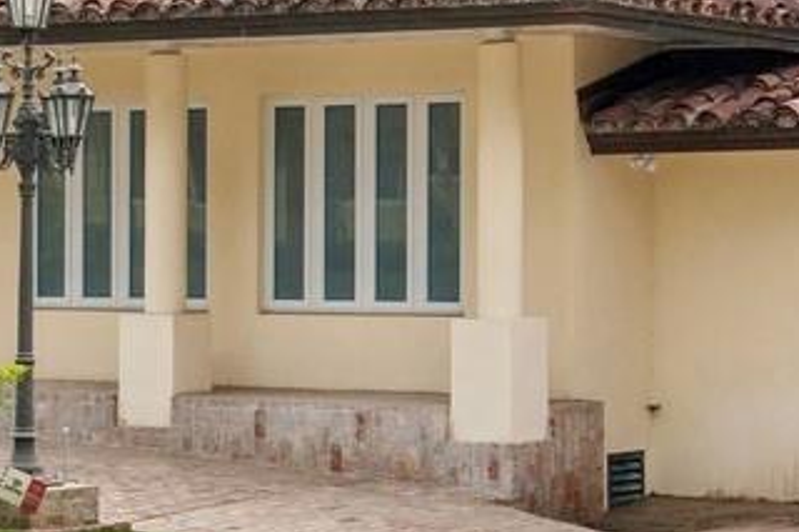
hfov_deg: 13.3
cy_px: 321
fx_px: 3438
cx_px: 375
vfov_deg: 8.8
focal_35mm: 155
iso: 200
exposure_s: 1/640
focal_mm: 31
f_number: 8
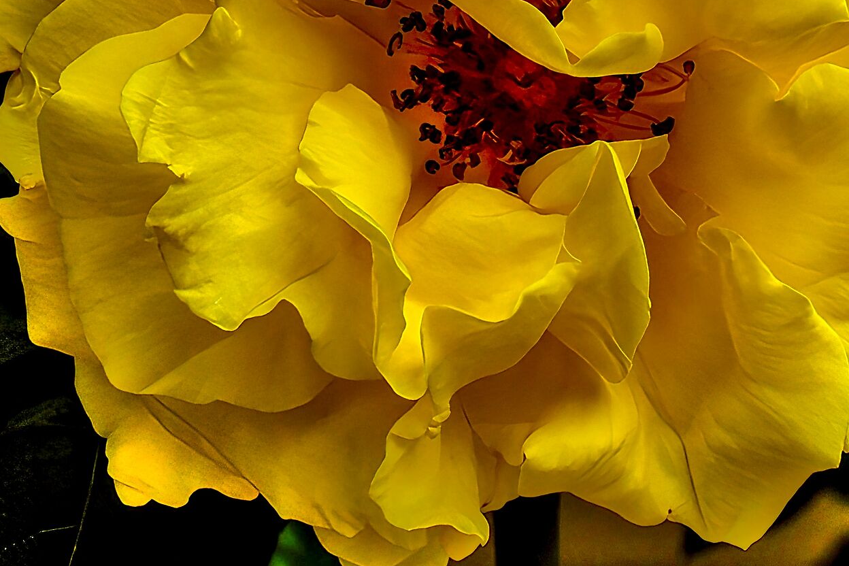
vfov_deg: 13.5
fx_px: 2381
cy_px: 88
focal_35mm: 101
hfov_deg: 20.2
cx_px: 544
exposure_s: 1/125
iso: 200
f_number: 8
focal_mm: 35
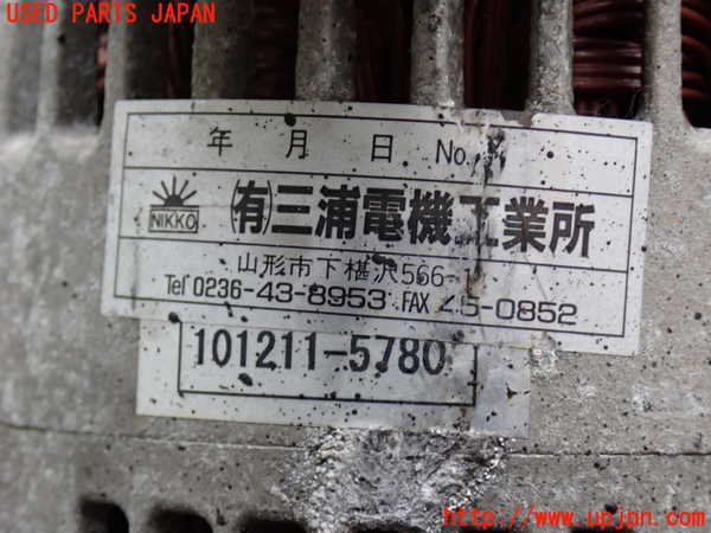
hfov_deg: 31.2
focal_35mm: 62
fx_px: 1273
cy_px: 266
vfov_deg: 23.7
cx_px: 356
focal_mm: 11.09
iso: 320
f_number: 3.6
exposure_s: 1/60
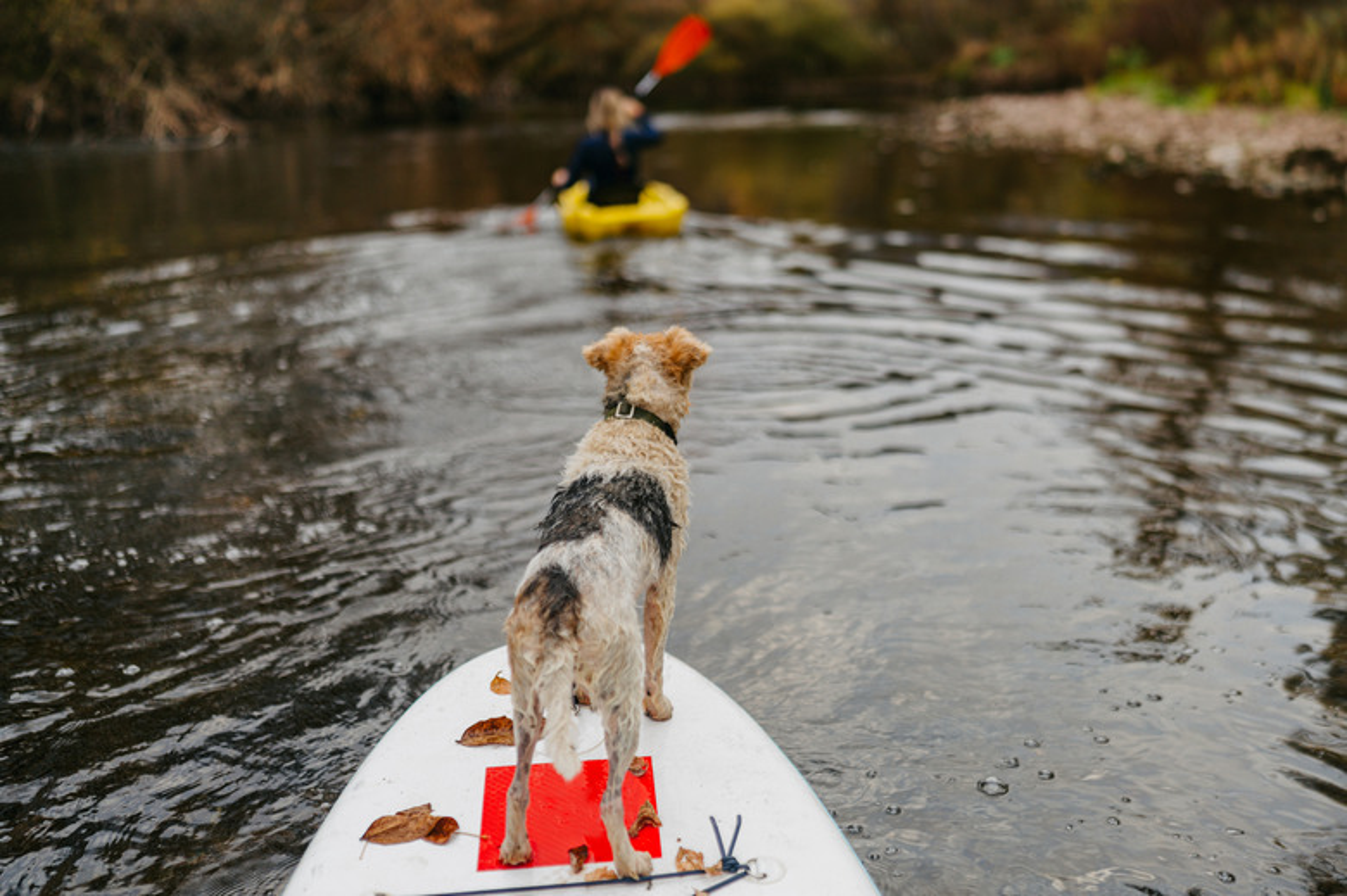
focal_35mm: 35
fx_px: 1309
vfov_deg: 37.8
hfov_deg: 54.5
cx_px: 674
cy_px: 448
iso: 100
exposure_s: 1/1600
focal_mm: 35
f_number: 1.4
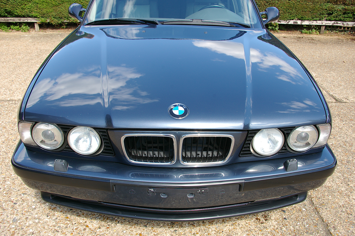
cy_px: 118
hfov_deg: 59.5
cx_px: 178
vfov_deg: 41.6
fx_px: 310
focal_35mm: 32
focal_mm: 21
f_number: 9.5
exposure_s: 1/60
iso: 200
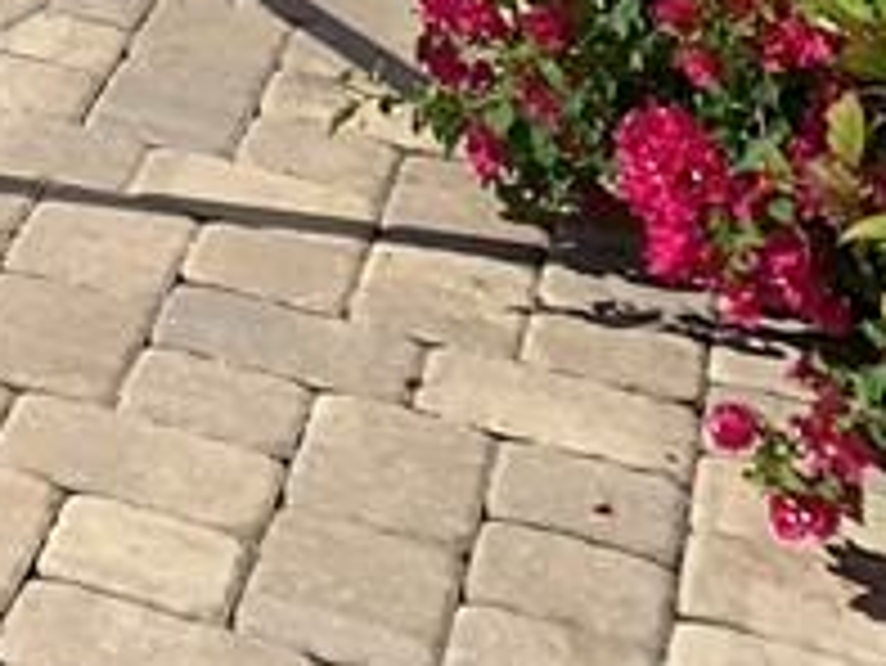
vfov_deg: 9.6
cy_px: -1008
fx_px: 3457
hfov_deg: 12.6
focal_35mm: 135
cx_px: -962
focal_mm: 4.25
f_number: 1.8
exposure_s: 1/4464
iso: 25
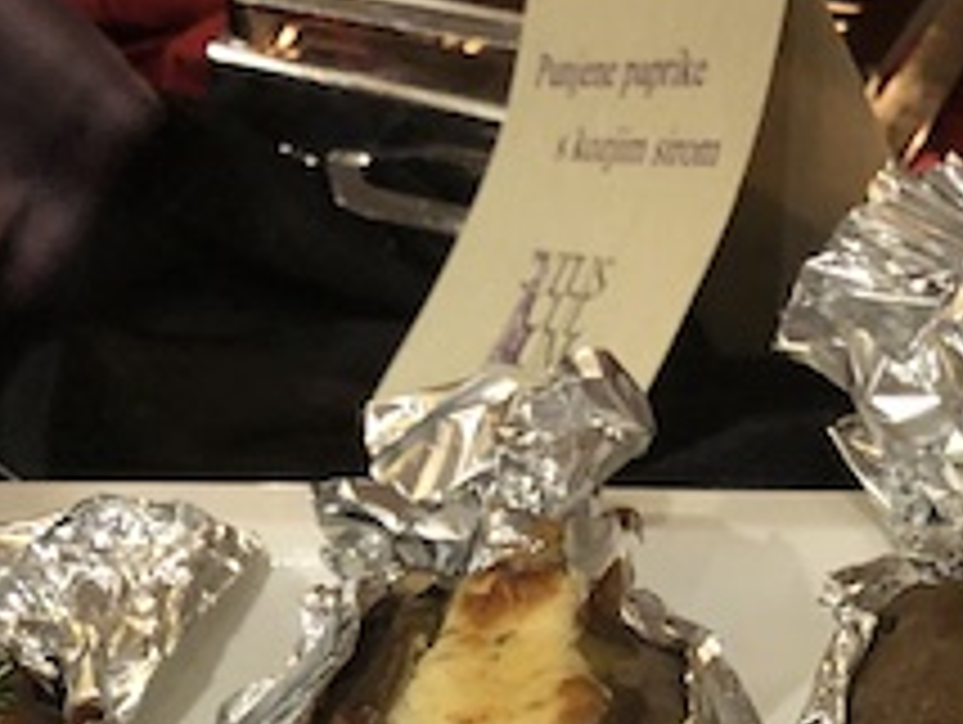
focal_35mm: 85
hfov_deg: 23.0
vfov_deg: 16.3
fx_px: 2367
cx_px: 508
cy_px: 976
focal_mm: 3.99
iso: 80
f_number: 1.8
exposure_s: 1/6
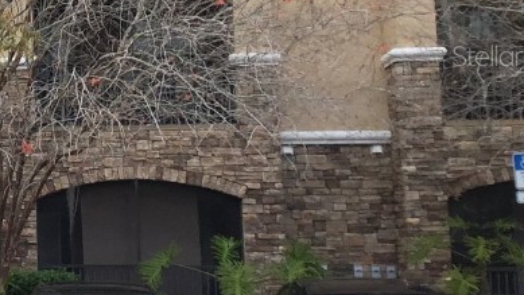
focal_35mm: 89
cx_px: -110
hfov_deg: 22.1
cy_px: 55
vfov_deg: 13.5
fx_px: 1237
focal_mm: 3.3
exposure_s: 1/120
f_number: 2.4
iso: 40
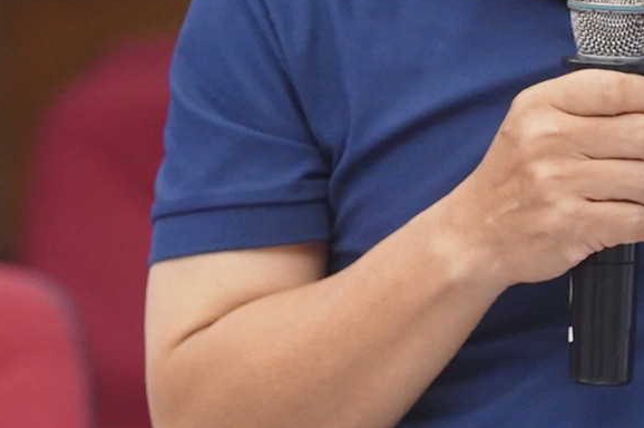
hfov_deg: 5.8
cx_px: 662
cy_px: -43
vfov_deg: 3.9
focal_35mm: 355
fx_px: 6343
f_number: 3.2
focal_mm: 108
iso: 3200
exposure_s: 1/320
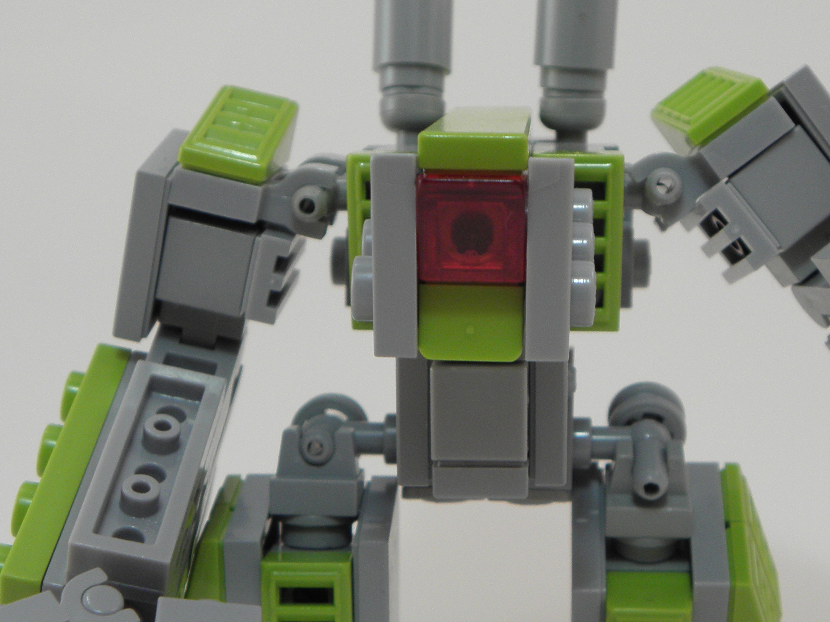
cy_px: 395
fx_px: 1750
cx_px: 488
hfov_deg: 26.6
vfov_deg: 20.1
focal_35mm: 73
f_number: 3.2
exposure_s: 1/20
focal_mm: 6.85
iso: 125
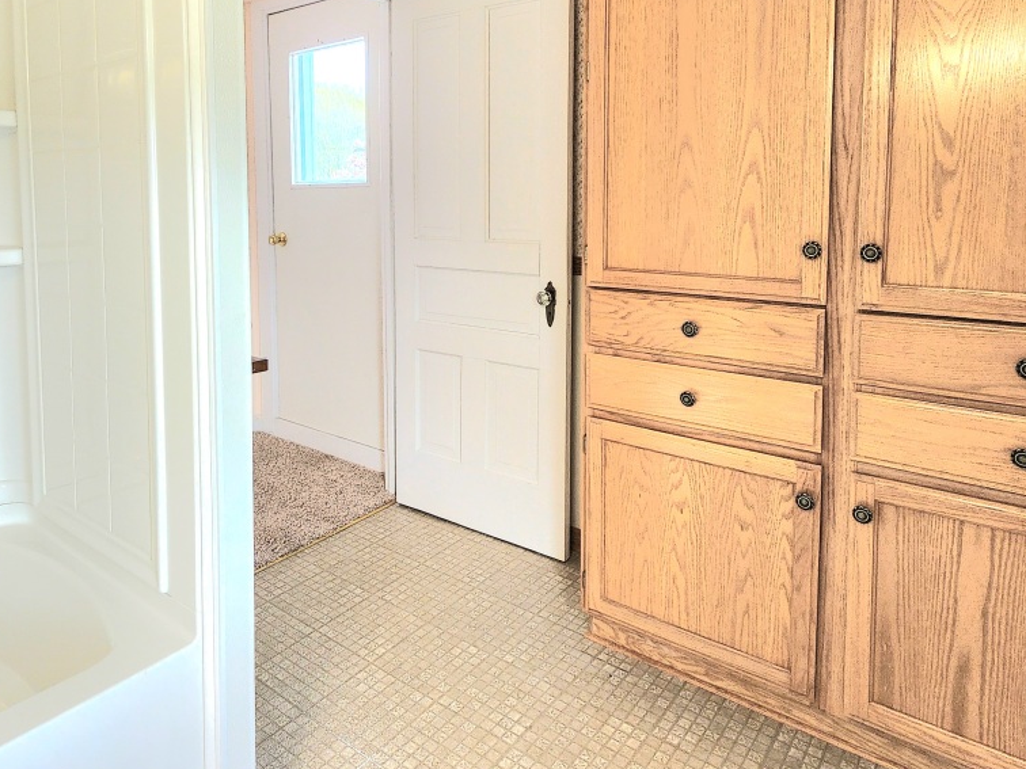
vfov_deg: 59.4
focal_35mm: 22
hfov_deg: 76.0
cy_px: 245
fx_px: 652
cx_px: 441
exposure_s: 1/60.2
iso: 160
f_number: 2.2
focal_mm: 2.2
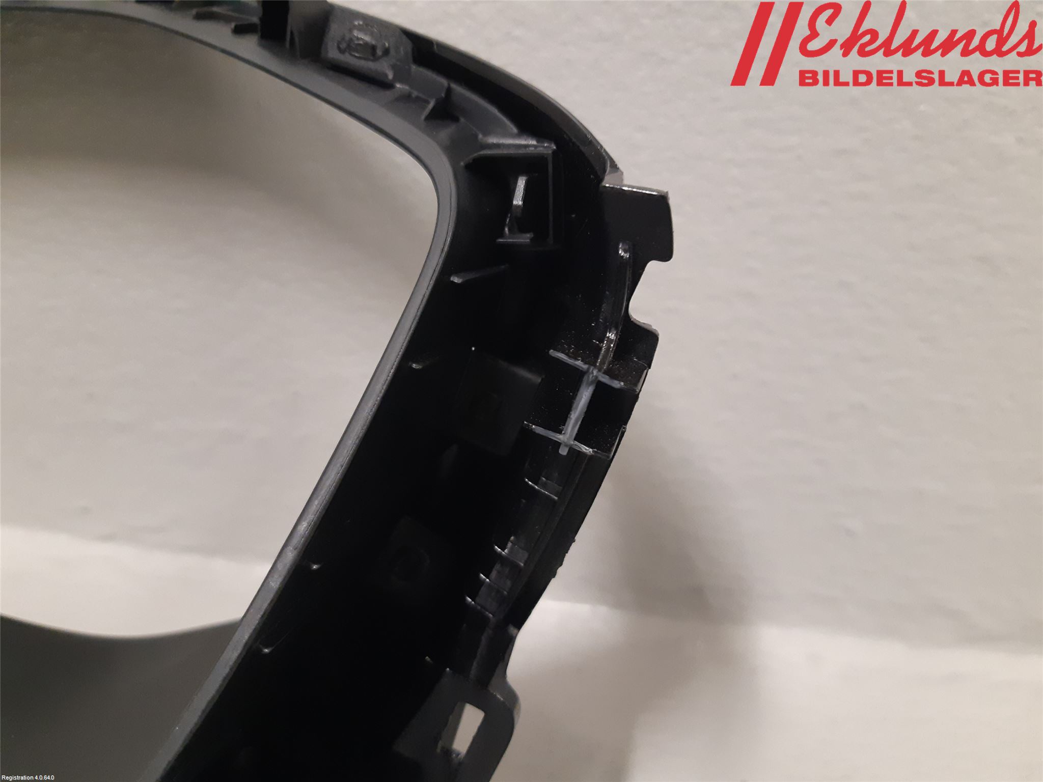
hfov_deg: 67.3
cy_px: 391
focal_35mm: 26
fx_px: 783
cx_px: 522
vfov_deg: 53.1
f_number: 1.7
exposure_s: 1/33
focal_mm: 3.93
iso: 250
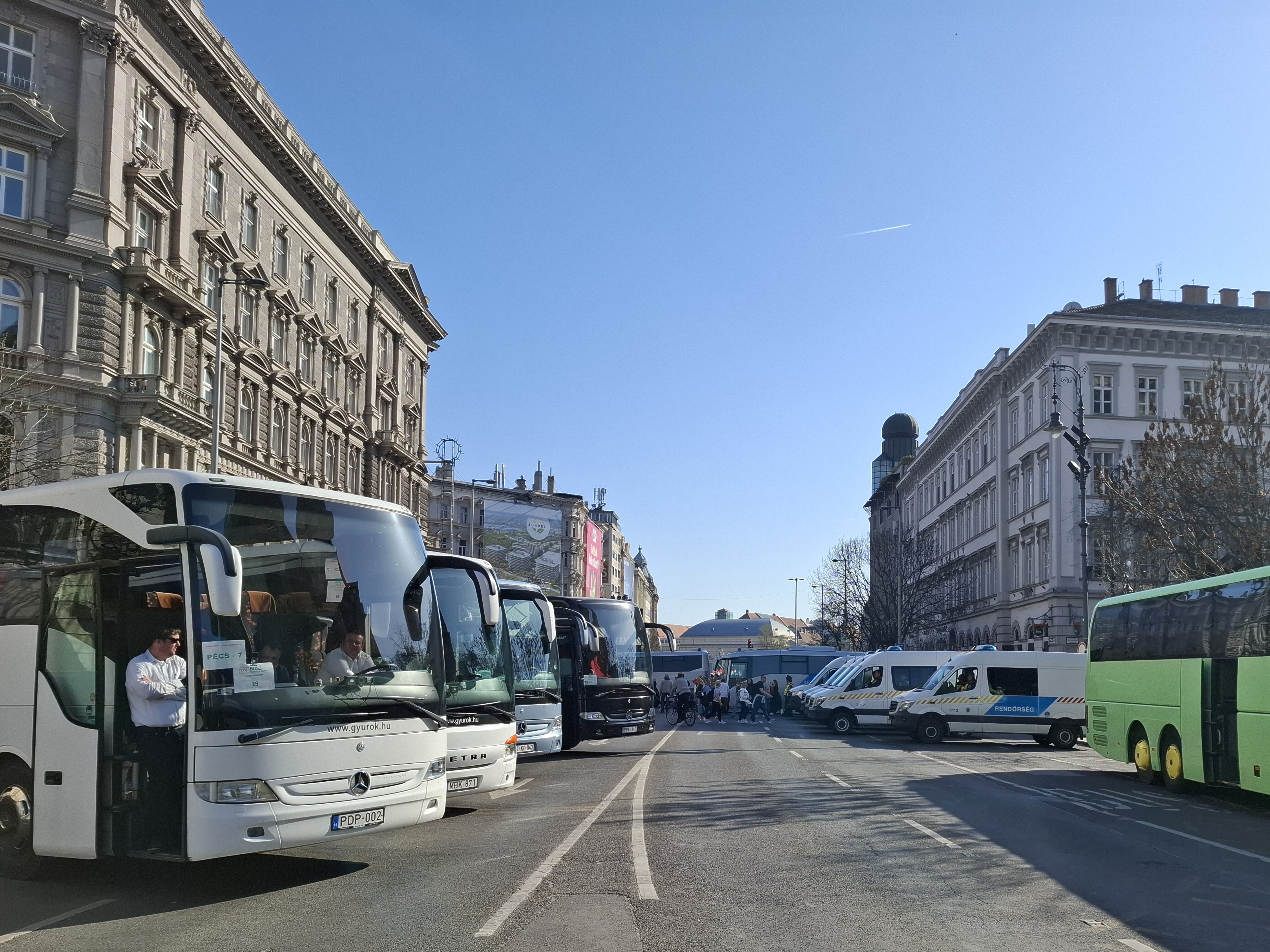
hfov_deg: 61.3
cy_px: 598
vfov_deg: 47.8
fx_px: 1064
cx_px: 741
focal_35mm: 29
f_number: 1.8
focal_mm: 5.54
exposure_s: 1/2597
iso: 50
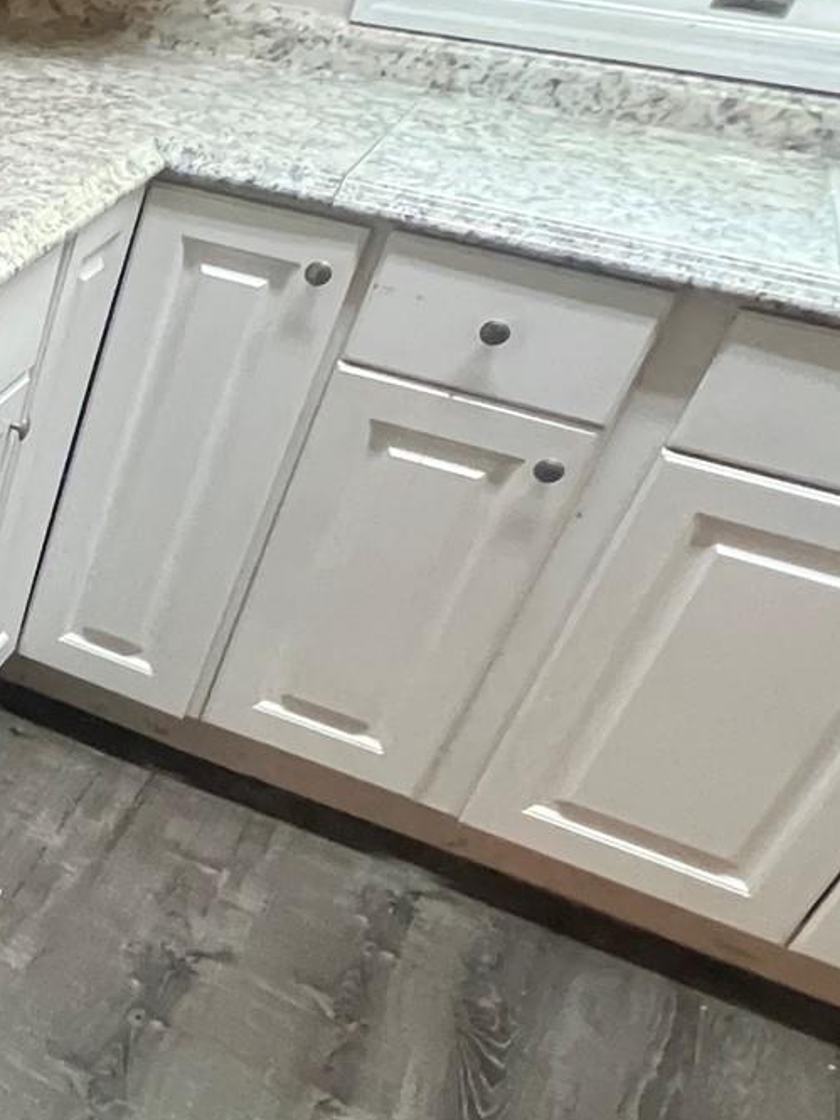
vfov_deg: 46.7
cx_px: -394
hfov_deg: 26.7
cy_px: 634
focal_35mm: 40
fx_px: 1295
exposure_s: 1/60
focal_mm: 1.57
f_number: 1.8
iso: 640
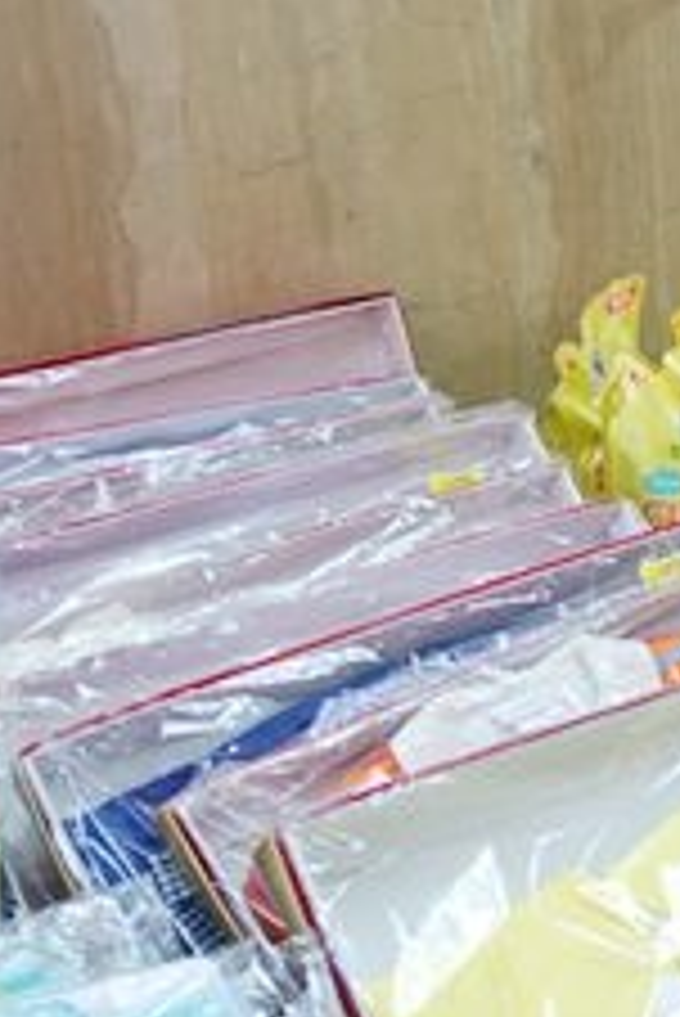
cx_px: 1234
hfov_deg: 16.5
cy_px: 389
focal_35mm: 69
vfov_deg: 29.1
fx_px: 1952
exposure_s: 1/40
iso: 125
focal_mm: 8.8
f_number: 2.8
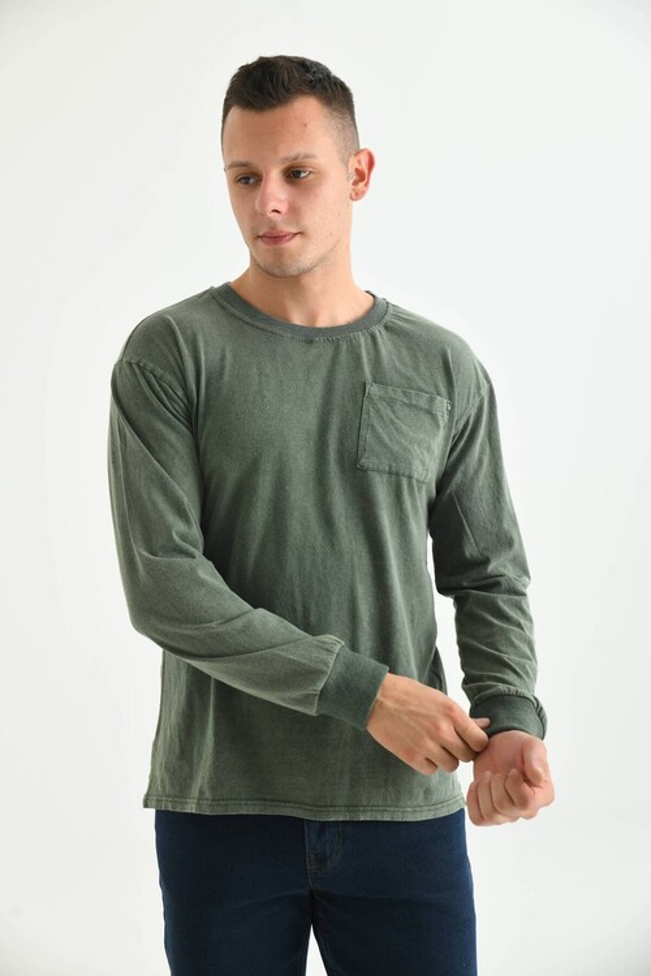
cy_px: 488
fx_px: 1519
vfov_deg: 35.6
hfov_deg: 24.2
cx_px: 326
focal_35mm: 56
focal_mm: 56
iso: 160
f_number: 5.6
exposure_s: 1/125
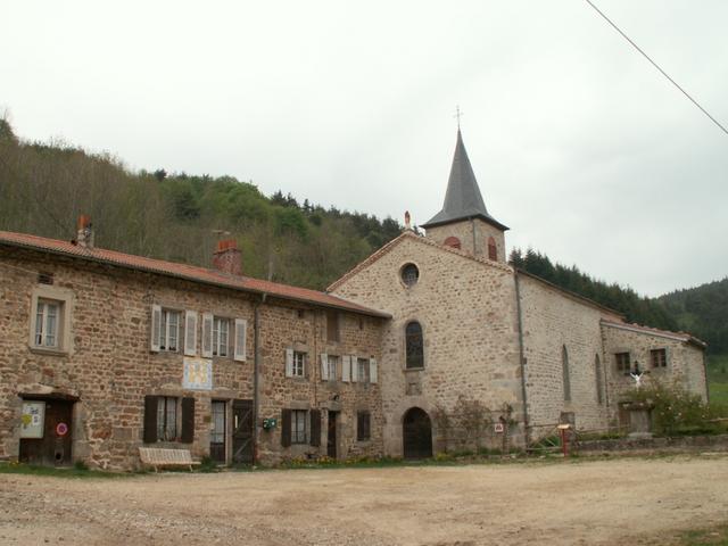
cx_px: 364
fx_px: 736
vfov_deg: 40.7
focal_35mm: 35
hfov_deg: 52.6
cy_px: 273
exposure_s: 1/125
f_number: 5
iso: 50
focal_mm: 5.86
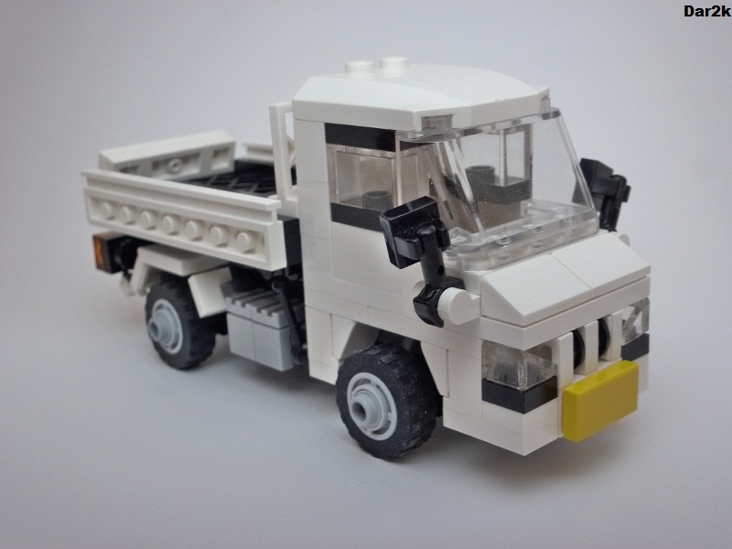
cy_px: 274
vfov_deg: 32.2
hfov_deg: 42.1
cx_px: 366
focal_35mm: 45
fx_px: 952
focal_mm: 8
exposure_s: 1/6
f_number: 4
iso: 400
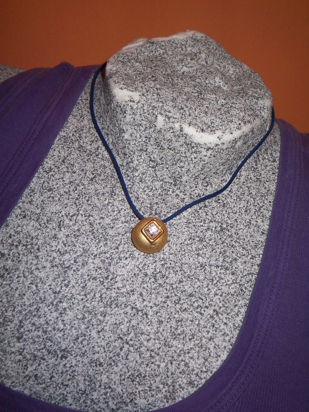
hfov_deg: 36.8
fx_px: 464
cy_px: 206
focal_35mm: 39
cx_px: 154
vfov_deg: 47.9
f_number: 3.9
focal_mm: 6.4
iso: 125
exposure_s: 1/60
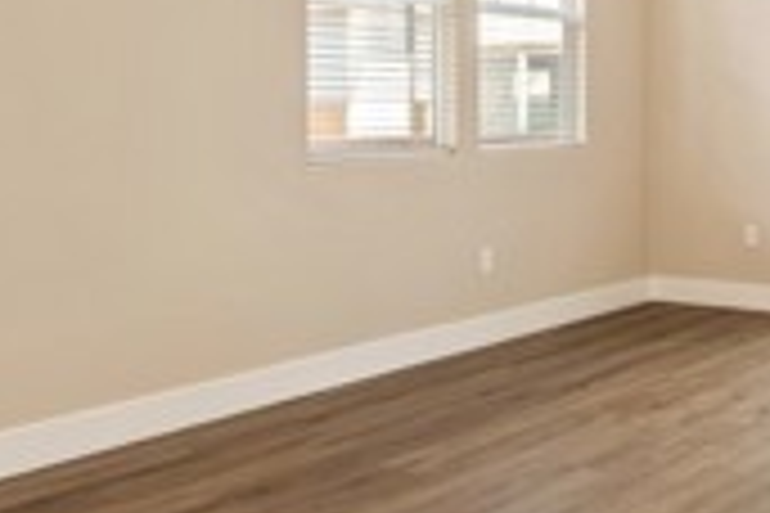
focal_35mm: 56
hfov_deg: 33.6
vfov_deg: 23.8
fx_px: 1198
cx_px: 702
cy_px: 101
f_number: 8
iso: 100
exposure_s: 1/10
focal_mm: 15
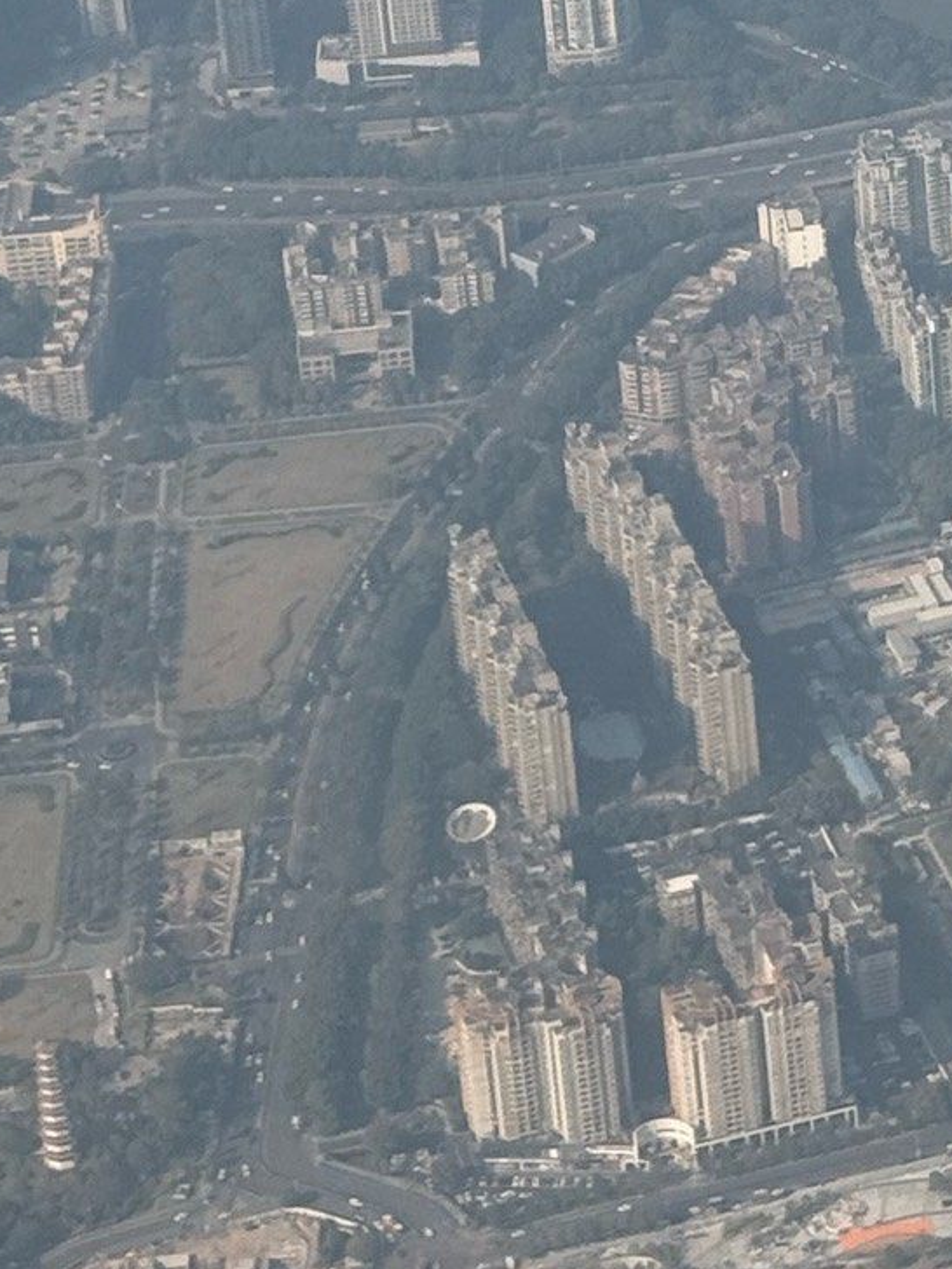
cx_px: 865
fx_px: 6600
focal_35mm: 180
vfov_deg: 10.9
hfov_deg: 8.2
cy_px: -89
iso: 64
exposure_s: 1/3226
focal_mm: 6.76
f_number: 1.78
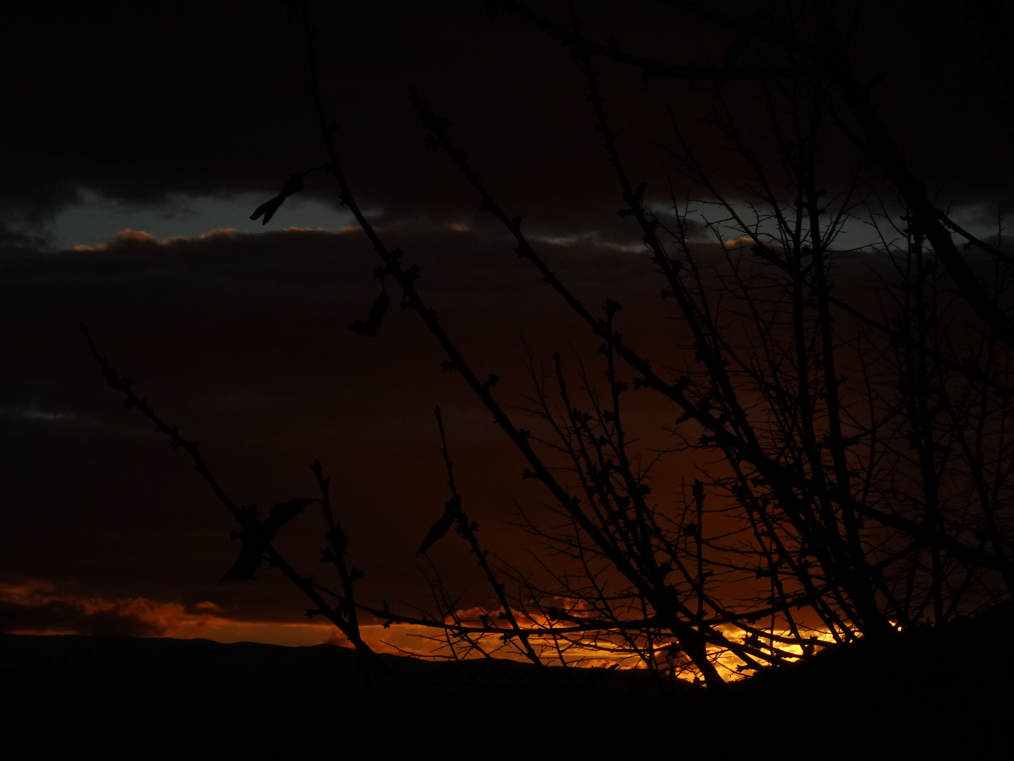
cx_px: 507
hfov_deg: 13.9
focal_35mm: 142
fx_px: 4160
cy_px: 380
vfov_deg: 10.4
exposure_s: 1/500
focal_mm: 22.53
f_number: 8
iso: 80
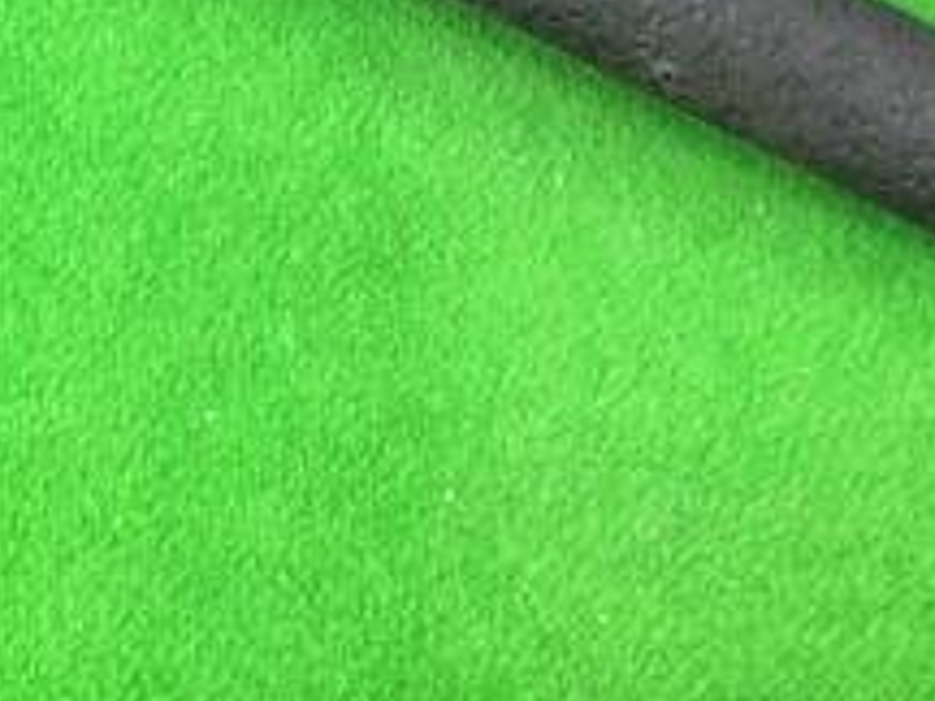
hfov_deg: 21.3
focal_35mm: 92
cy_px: -13
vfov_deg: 15.7
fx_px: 2485
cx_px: 463
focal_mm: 3.3
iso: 160
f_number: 2.4
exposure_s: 1/30
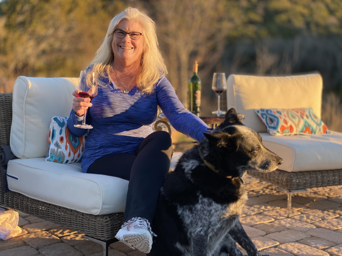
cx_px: 171
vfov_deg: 28.0
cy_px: 128
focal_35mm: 52
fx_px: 514
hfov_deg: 36.8
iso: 20
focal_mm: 6
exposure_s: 1/280
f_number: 2
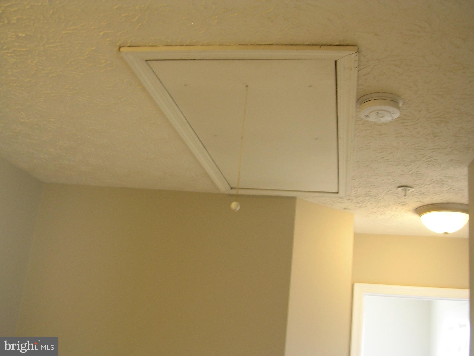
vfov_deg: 37.7
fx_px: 520
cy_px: 178
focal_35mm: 38
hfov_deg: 49.0
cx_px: 237
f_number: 2.8
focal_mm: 5.8
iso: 50
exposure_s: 1/9.6
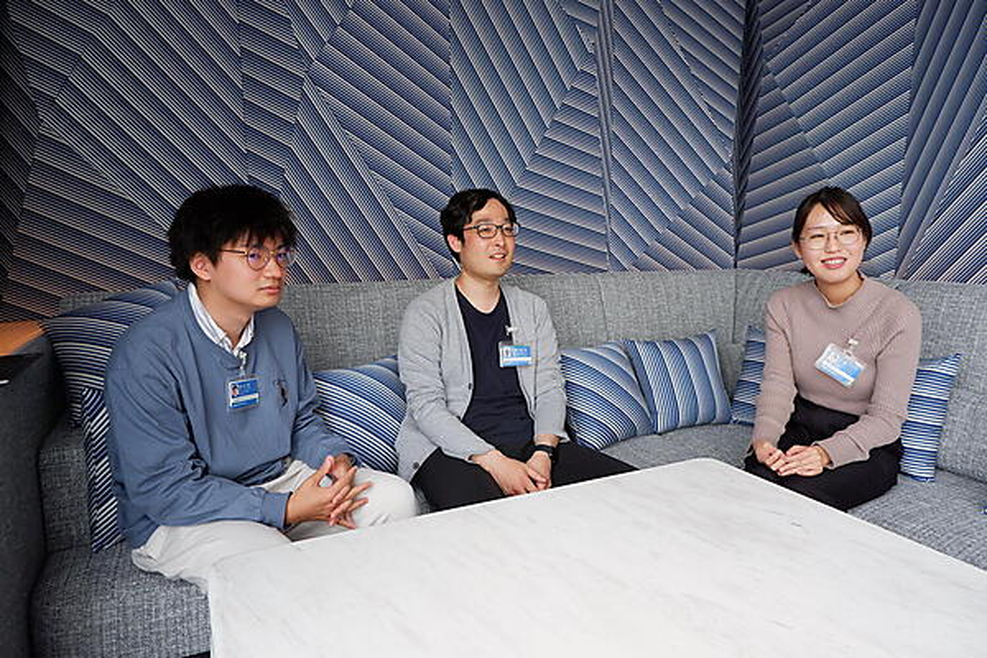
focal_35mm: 23
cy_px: 329
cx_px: 494
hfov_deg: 76.1
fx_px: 631
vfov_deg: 55.1
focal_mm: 15.2
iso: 400
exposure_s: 1/200
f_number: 4
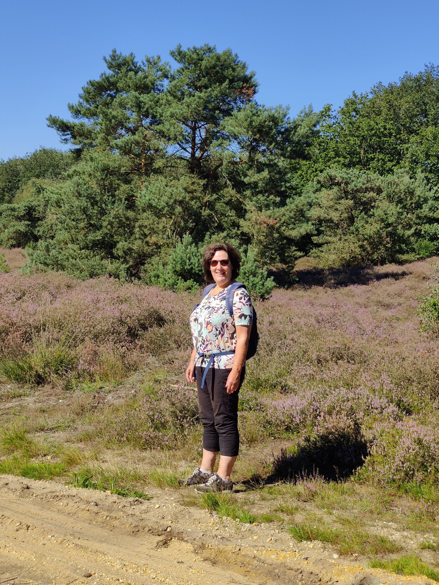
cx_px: 220
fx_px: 1116
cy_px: 292
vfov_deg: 29.4
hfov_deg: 22.3
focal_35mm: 66
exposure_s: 1/1179
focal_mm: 6.26
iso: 100
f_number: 2.2
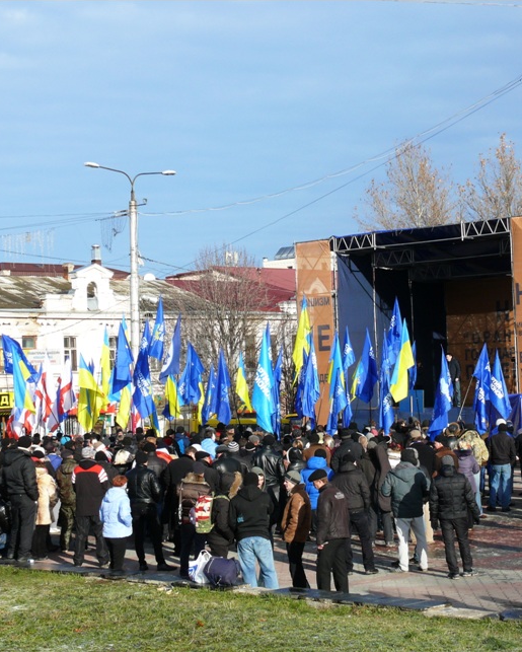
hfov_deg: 16.0
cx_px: 353
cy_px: 329
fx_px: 1853
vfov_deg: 20.0
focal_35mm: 96
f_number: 6.3
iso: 100
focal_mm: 15.4
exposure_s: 1/400
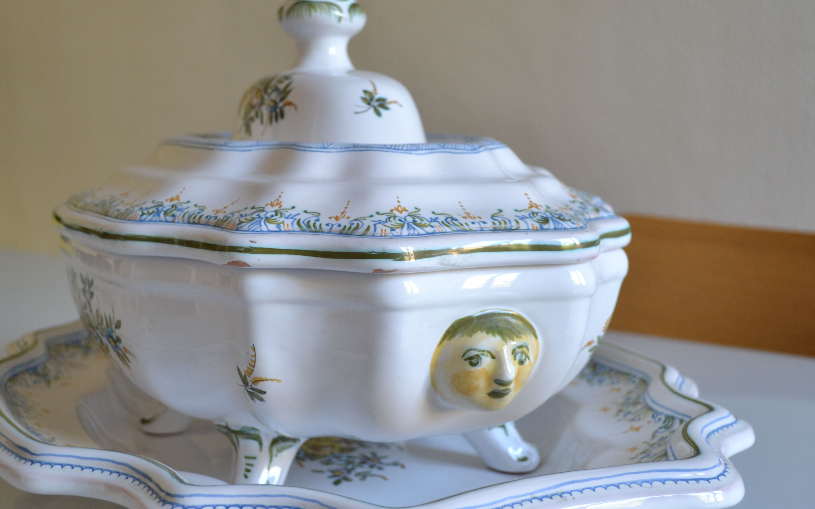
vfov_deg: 24.0
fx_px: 1199
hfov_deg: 37.5
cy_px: 250
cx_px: 401
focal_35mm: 54
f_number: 4.5
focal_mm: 28
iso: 400
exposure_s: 1/30
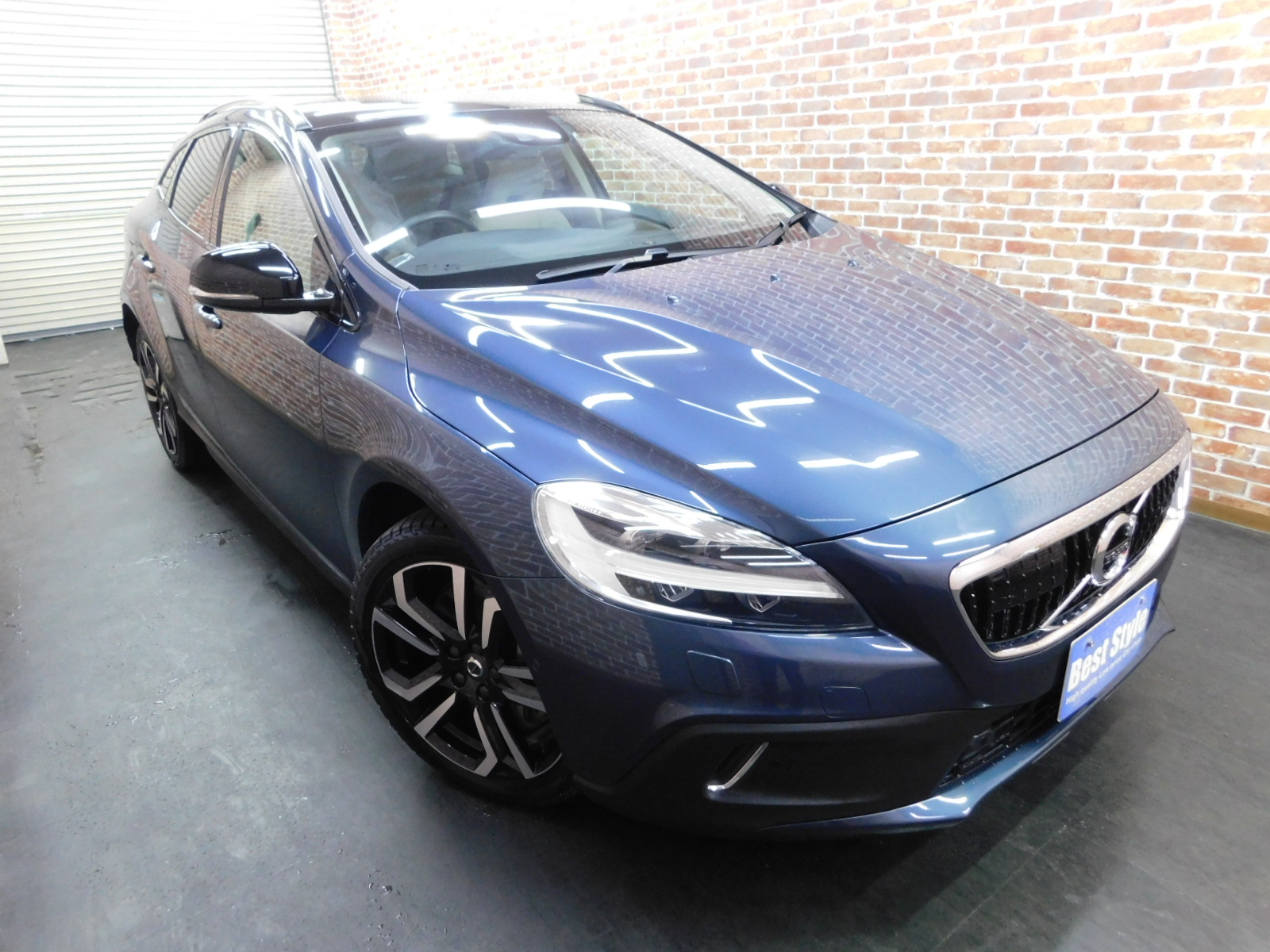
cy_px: 476
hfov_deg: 73.9
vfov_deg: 58.9
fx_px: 844
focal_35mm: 23
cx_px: 635
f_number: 3
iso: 400
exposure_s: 1/15
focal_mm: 4
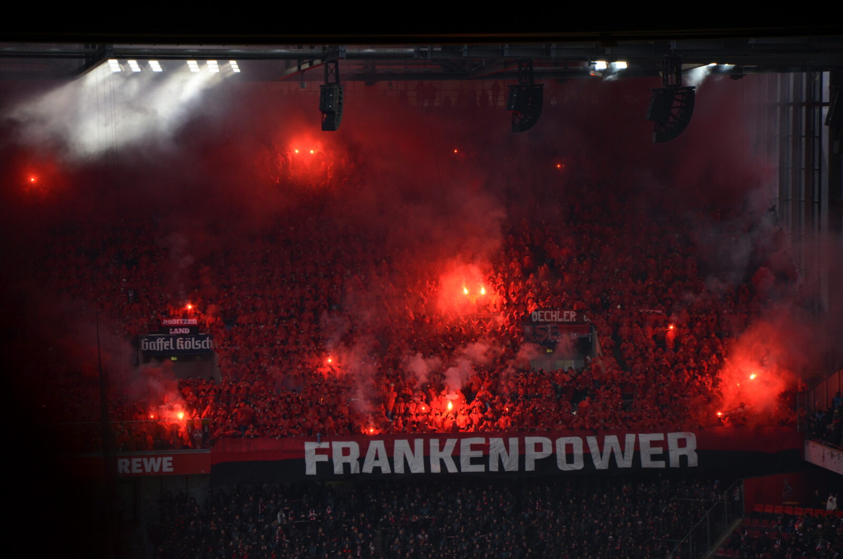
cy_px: 280
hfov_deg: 13.1
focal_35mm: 158
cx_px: 422
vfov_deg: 8.7
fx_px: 3681
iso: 400
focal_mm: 105
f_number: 5.6
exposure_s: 1/320
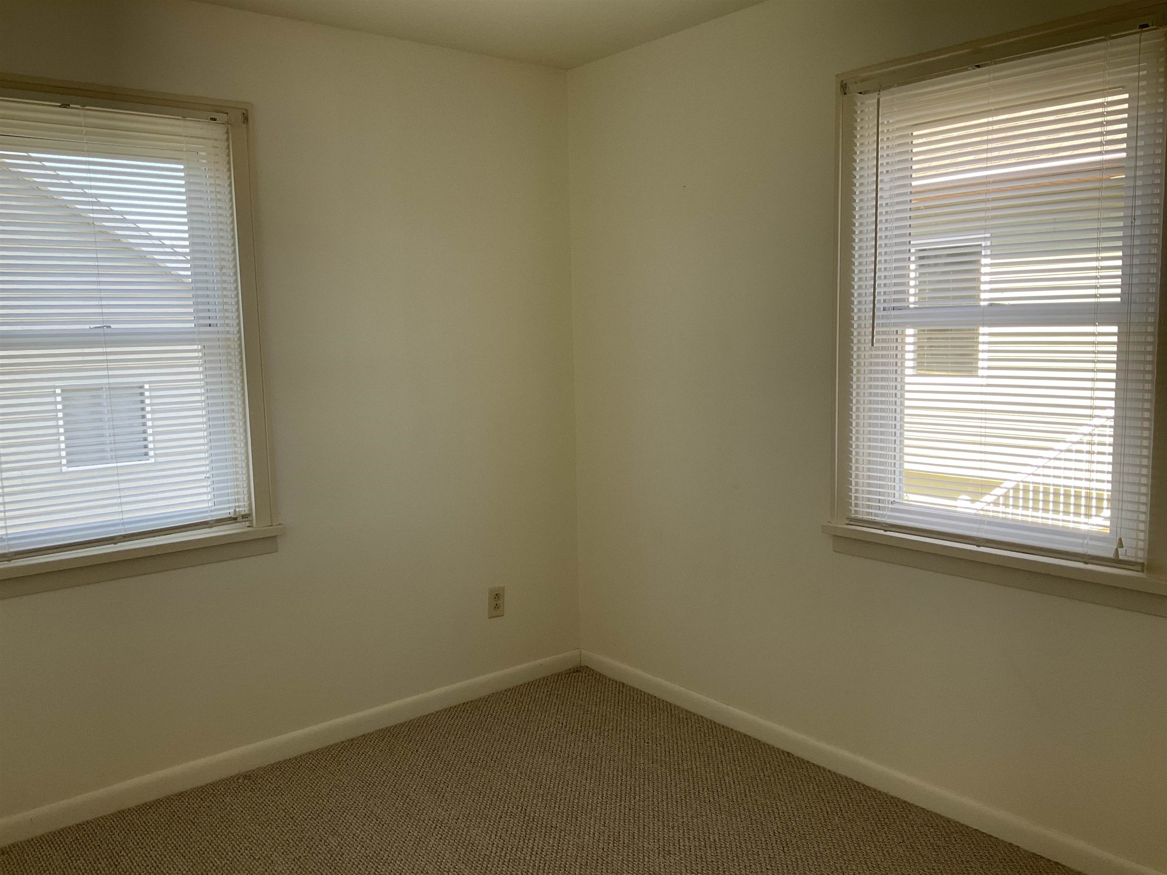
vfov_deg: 48.2
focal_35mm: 29
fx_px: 978
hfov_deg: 61.7
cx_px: 584
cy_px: 438
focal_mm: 3
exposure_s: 1/122
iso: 64
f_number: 1.8
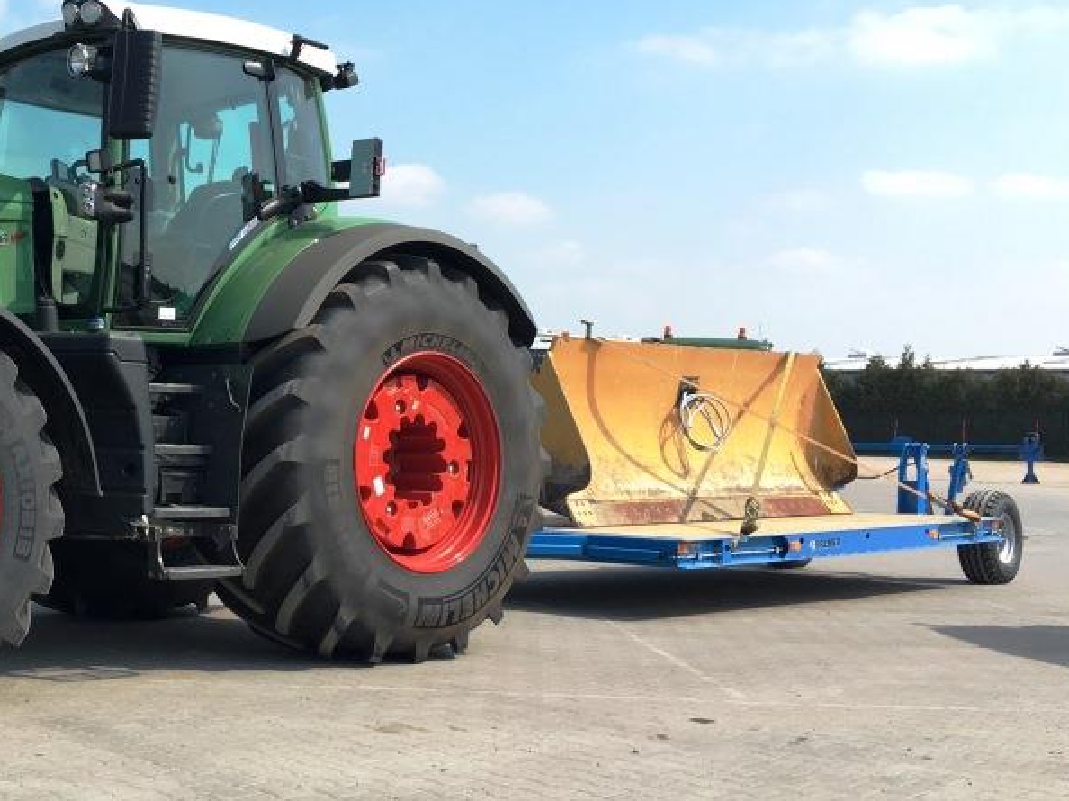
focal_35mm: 50
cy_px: 369
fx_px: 1543
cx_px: 167
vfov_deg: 29.1
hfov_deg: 36.5
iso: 25
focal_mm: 4.15
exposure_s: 1/712
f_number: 2.2
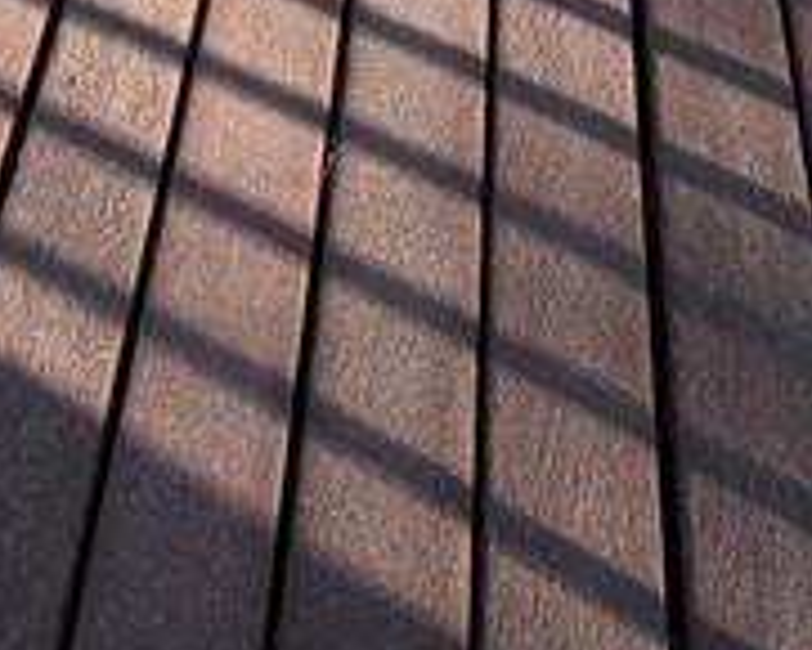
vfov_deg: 14.6
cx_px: 601
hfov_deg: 31.9
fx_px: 1395
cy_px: -955
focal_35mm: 58
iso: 40
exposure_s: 1/514
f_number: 2.2
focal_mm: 2.22
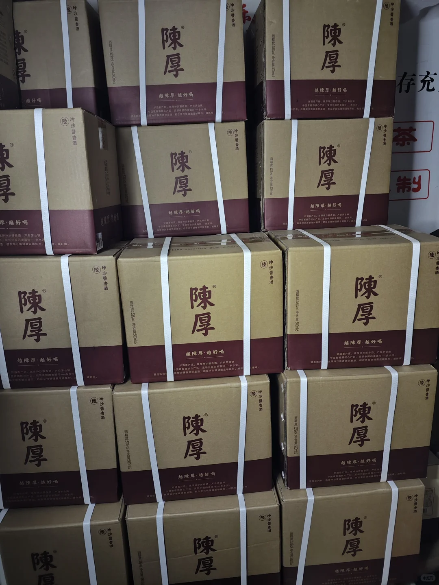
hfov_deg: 54.9
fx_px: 422
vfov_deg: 69.4
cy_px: 292
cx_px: 220
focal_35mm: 25
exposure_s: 1/12.5
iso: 935
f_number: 1.79
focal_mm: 4.71
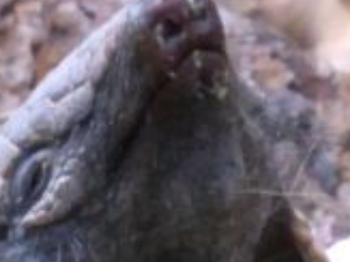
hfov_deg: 0.9
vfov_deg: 0.7
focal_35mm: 2198
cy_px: 603
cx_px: 457
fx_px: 22207
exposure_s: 1/320
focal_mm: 57.7
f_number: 5.9
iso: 320
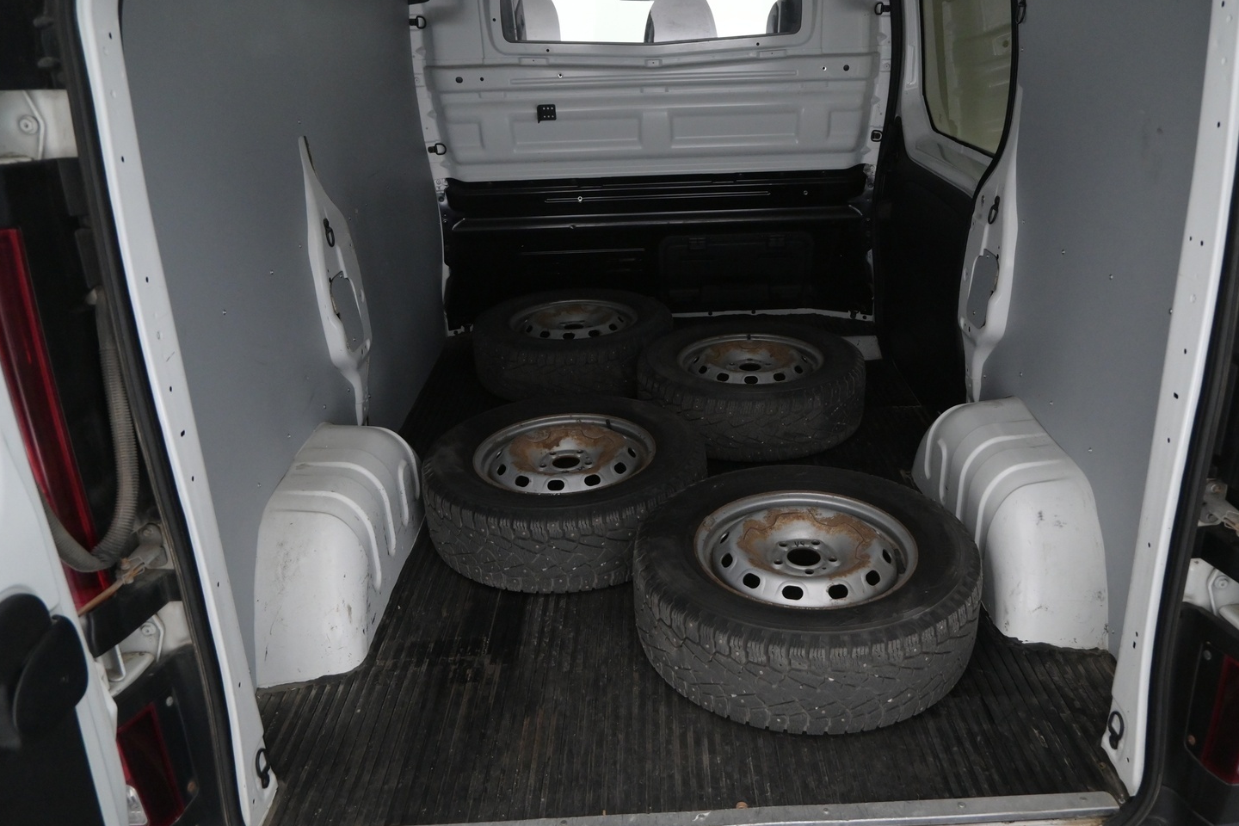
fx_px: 929
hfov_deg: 67.2
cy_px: 407
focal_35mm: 27
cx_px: 677
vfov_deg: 47.9
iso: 2500
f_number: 4.5
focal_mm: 16
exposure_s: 1/80
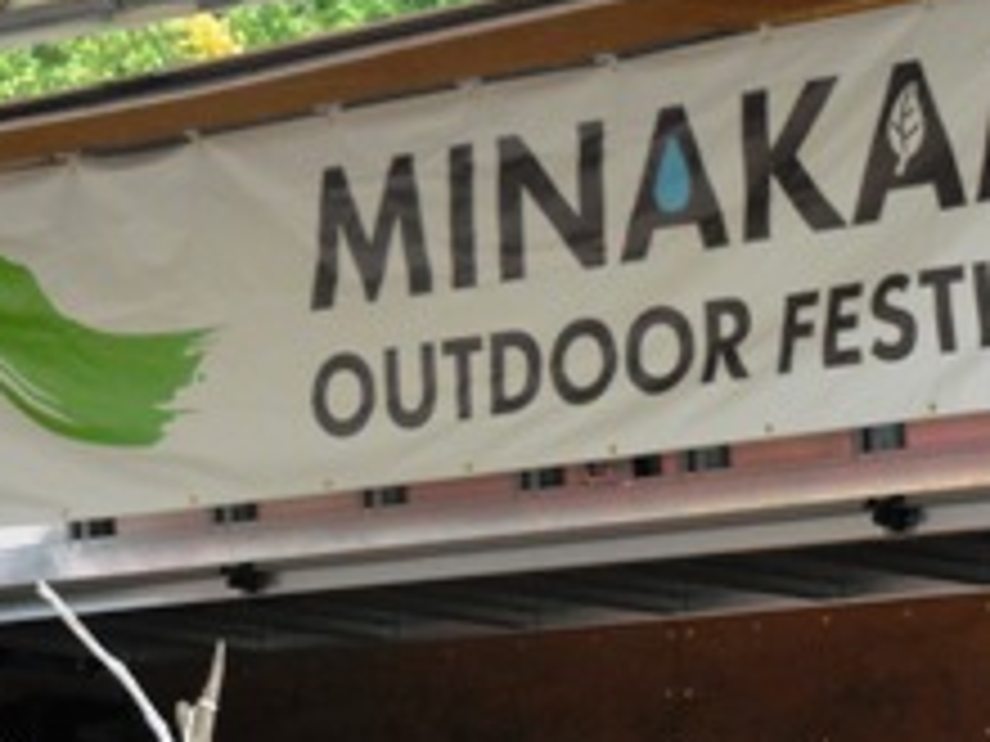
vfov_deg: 8.3
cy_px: 499
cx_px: 436
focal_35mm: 178
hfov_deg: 11.1
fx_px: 5091
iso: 400
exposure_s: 1/500
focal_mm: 17.7
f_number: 5
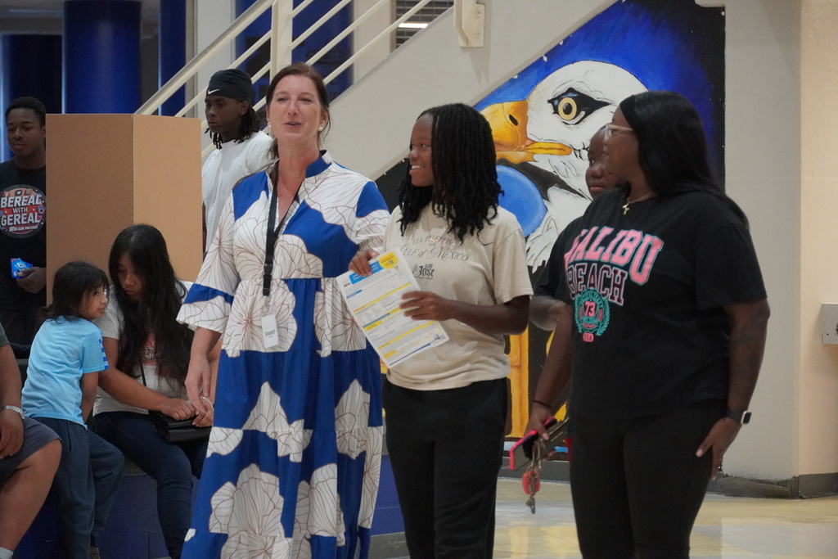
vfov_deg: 9.2
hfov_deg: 13.7
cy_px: 280
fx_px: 3492
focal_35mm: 150
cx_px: 419
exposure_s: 1/160
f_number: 5.6
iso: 6400
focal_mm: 100
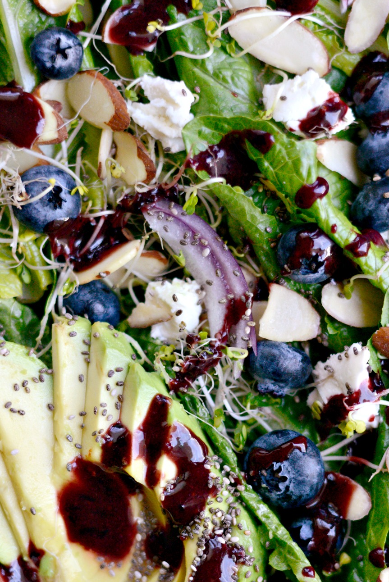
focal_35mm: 84
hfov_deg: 16.3
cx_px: 226
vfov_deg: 23.9
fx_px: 1360
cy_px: 448
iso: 1400
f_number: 2.5
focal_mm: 50
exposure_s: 1/800
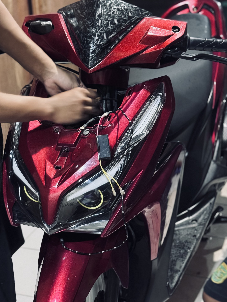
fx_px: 586
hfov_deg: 21.9
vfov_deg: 28.9
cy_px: 170
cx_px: 119
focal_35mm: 67
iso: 640
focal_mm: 6.76
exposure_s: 1/25
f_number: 1.78
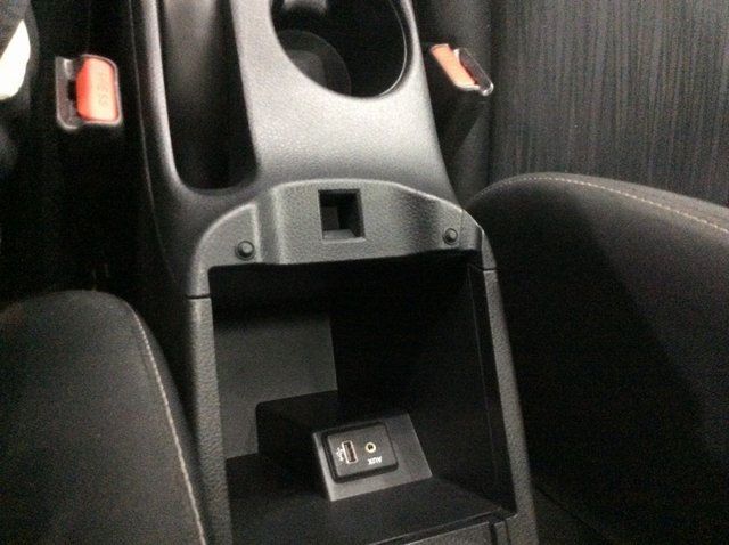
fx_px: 673
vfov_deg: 44.1
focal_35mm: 32
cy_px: 272
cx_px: 364
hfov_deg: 56.9
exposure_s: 1/15
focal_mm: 3.3
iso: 500
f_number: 2.4
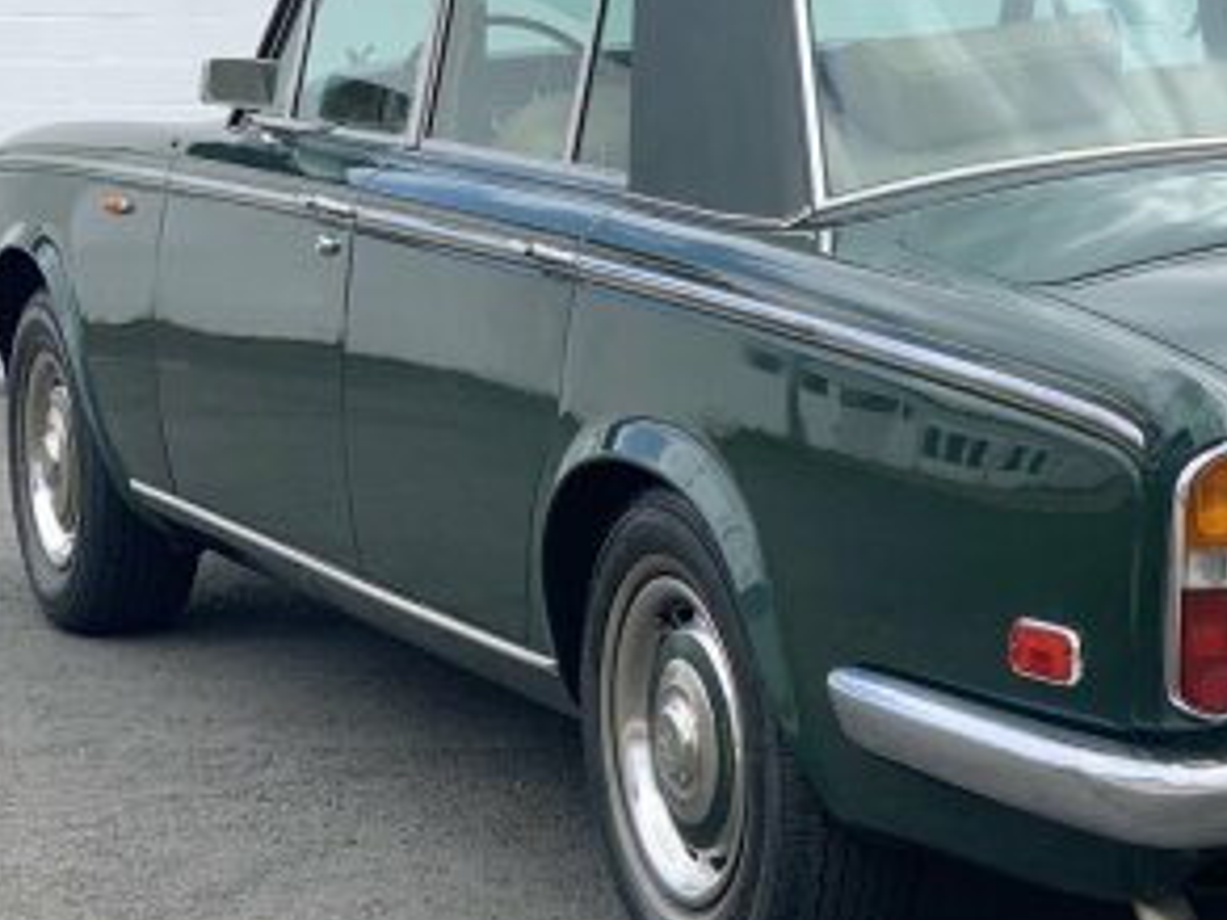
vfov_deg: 13.0
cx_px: 1130
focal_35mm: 114
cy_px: 378
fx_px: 4041
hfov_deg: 17.0
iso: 16
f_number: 2.4
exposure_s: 1/527
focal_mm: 6
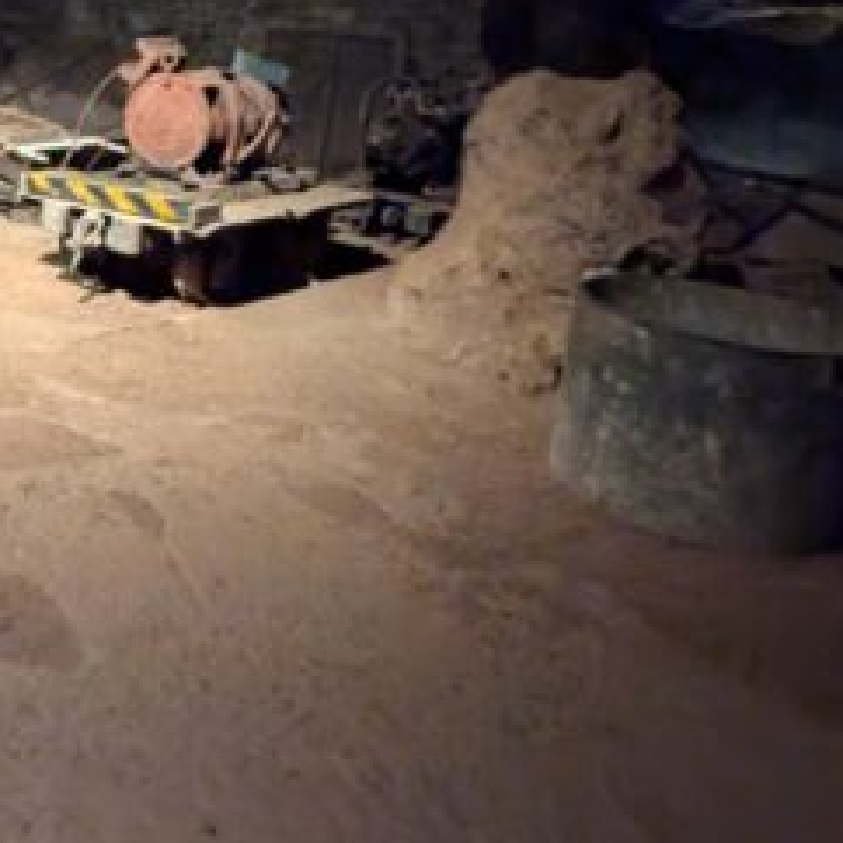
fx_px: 1047
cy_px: 132
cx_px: -146
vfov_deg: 41.4
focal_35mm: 38
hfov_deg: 35.4
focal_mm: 1.95
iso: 2063
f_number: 2.2
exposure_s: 1/14.9
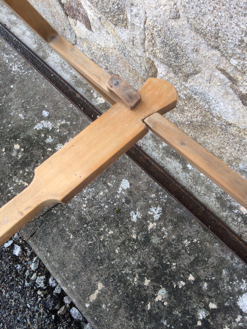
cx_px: 124
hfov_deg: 48.2
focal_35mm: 29
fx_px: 276
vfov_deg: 61.7
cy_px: 164
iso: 32
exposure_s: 1/118
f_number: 2.2
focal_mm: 4.15
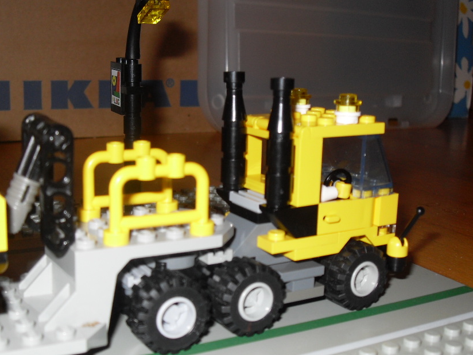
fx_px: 629
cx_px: 241
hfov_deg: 41.2
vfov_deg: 31.5
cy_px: 203
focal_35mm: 46
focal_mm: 6.3
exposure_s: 1/45
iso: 100
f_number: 2.8
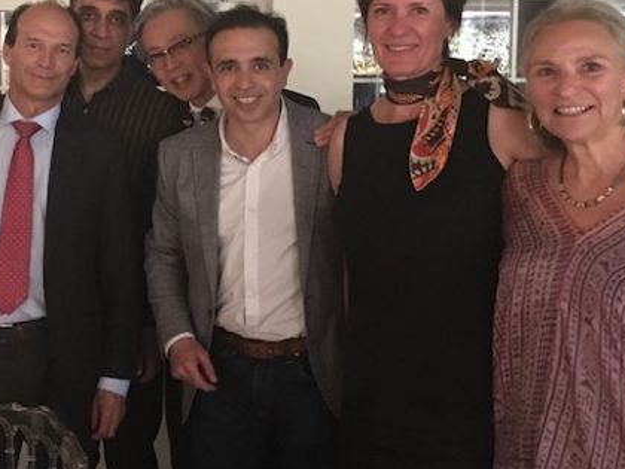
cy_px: 164
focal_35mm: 53
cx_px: 190
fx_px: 957
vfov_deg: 27.4
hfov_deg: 35.7
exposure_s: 1/4
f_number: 2.2
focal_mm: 4.15
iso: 200
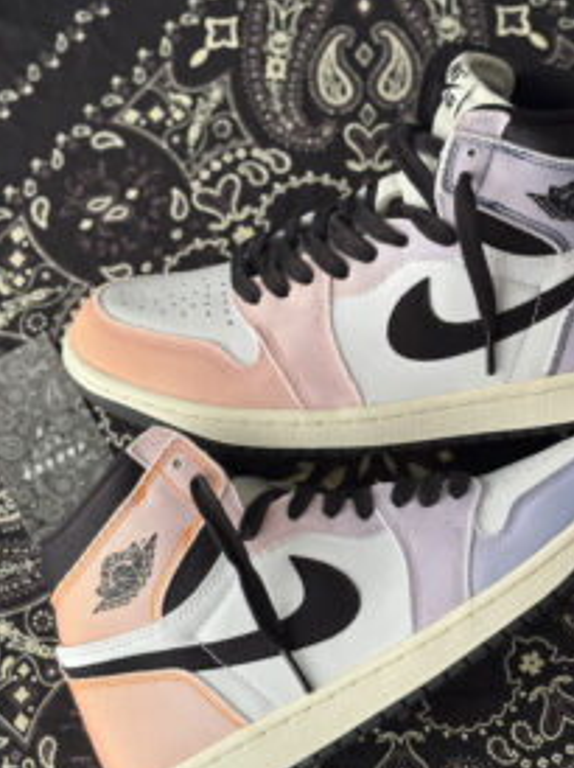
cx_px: 372
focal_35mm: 76
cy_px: 395
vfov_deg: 25.7
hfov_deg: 19.3
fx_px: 1683
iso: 32
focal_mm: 5.96
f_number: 1.6
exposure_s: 1/204
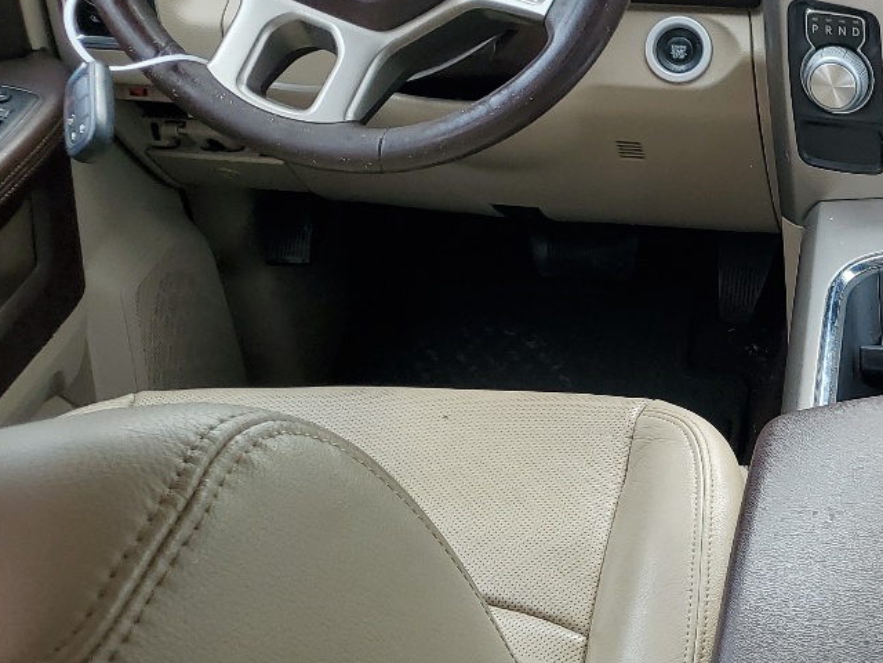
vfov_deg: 22.5
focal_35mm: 65
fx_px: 1658
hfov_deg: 26.8
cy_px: 412
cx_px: 1024
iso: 50
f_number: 1.5
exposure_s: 1/357
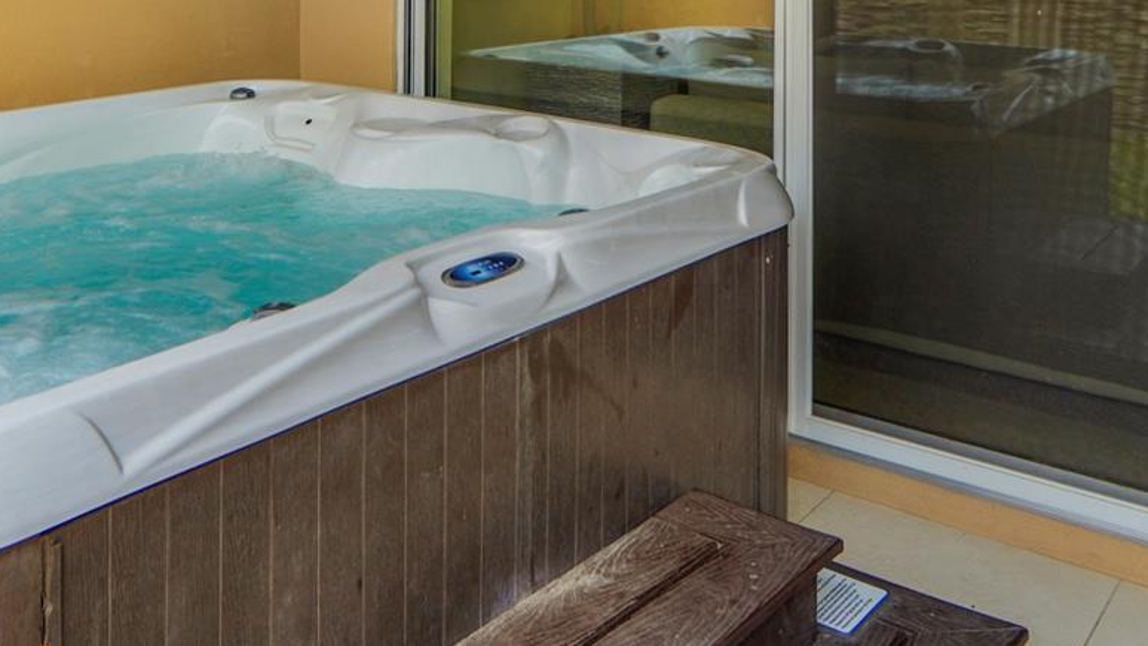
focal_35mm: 39
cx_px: 419
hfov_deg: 51.0
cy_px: -65
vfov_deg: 27.8
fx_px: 1187
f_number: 5
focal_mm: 12
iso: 100
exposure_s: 1/200
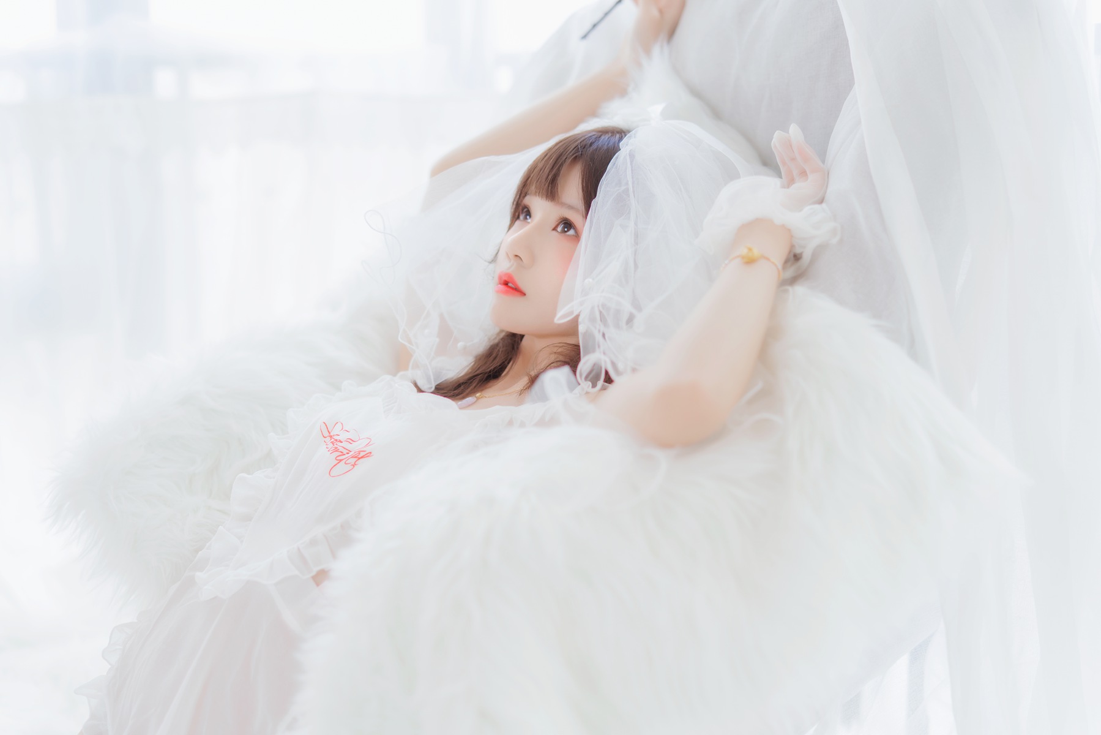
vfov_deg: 27.0
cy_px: 368
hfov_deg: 39.6
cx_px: 550
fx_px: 1529
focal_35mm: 50
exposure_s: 1/200
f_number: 2
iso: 200
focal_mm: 50
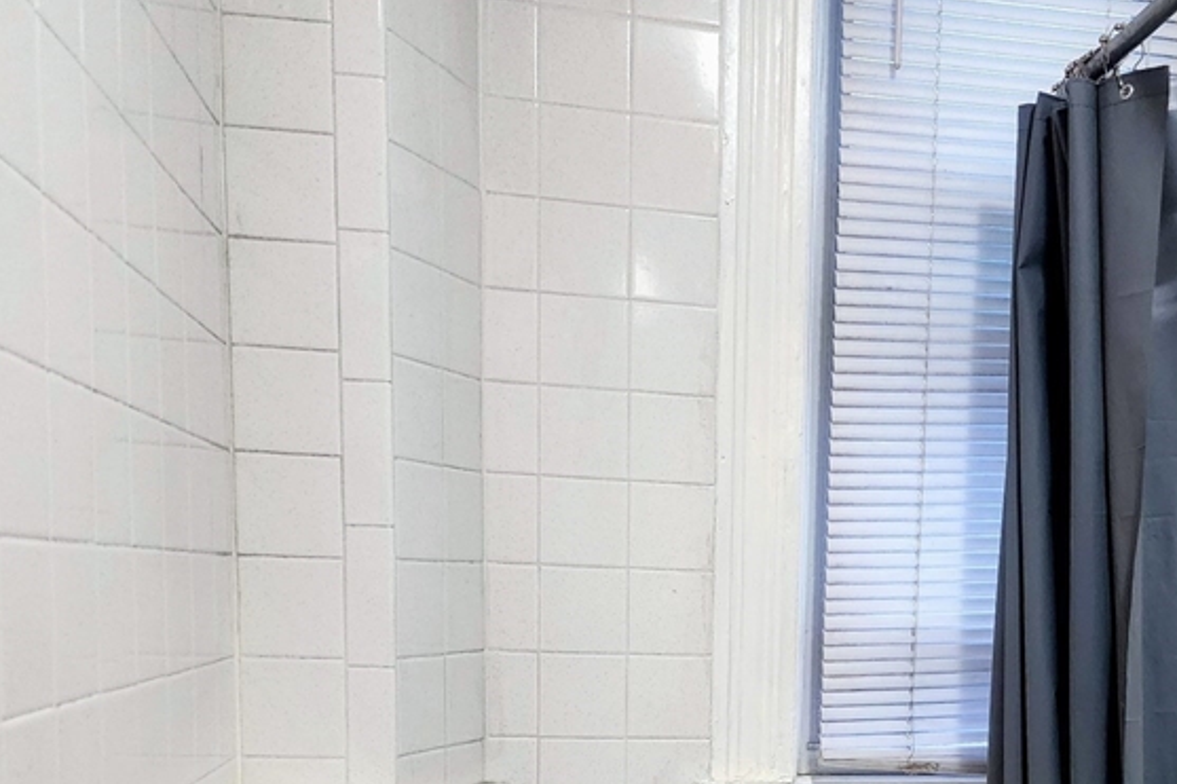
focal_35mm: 44
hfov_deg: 43.1
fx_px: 1438
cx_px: 888
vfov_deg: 28.5
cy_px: 792
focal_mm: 6.4
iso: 800
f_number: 1.8
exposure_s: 1/120
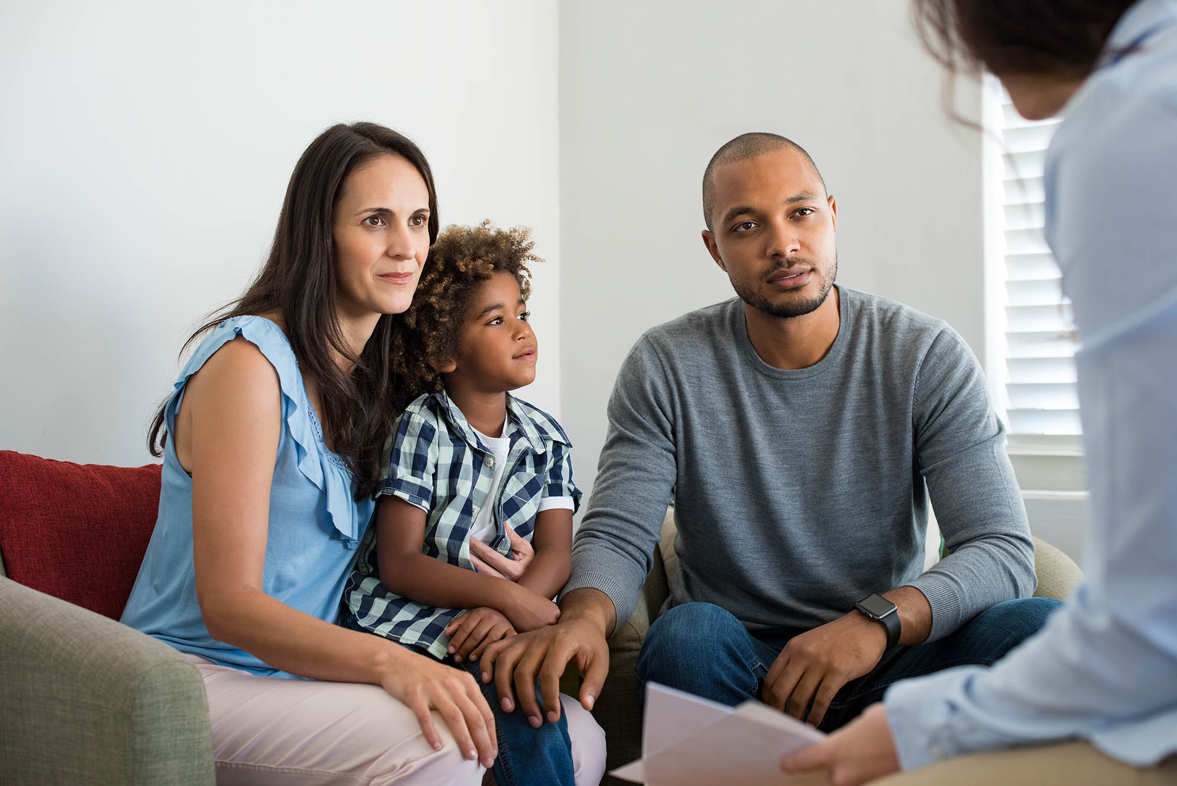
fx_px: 1635
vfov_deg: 27.0
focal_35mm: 50
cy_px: 393
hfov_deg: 39.6
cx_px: 588
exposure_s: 1/125
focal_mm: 50
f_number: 4
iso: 400
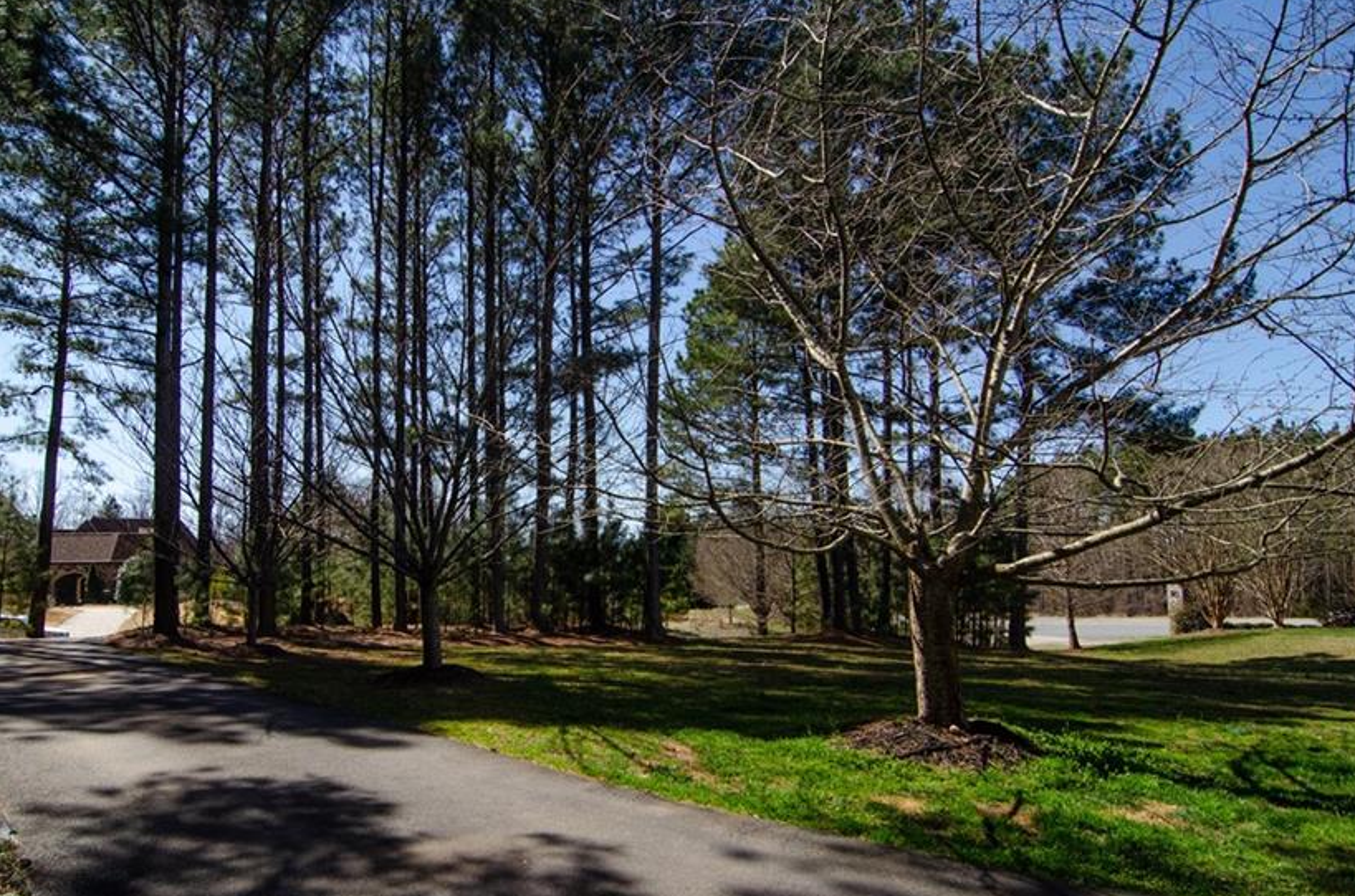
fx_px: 774
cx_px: 579
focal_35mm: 21
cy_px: 515
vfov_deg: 59.9
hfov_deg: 81.8
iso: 1250
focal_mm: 11
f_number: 4.5
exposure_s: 1/5000
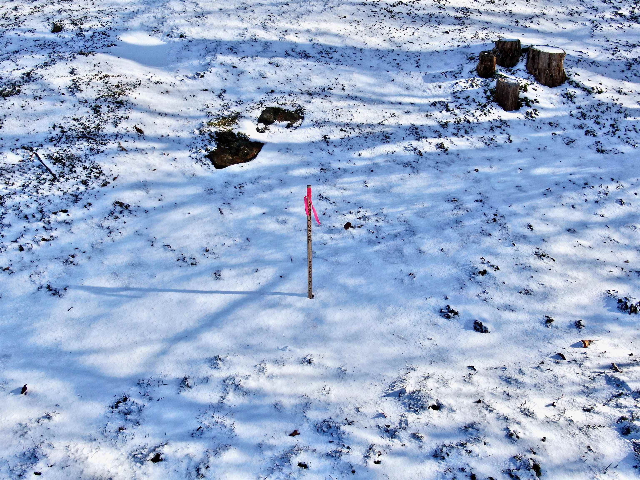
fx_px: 647
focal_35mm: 35
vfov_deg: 40.7
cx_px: 320
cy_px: 240
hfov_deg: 52.6
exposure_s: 1/800
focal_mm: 5.94
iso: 100
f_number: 3.3
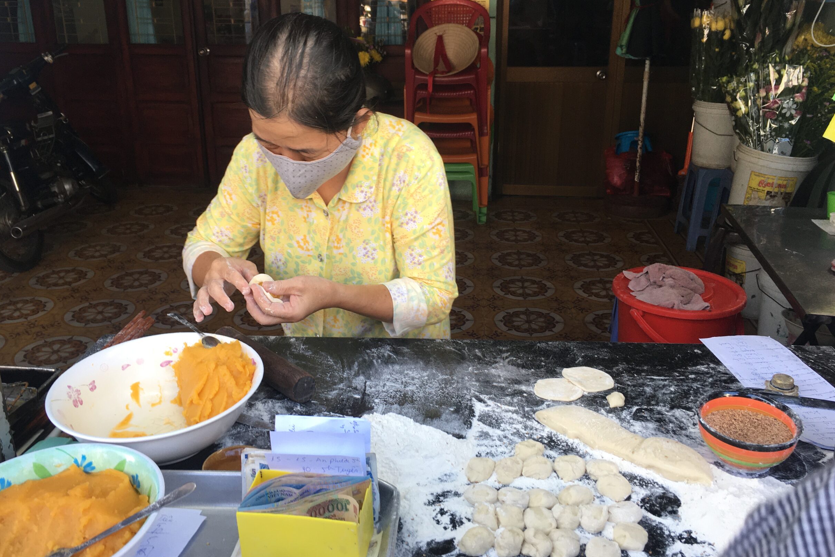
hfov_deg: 58.7
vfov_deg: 41.0
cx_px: 403
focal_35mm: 32
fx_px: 742
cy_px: 243
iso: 32
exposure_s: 1/50
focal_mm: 4.15
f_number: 2.2
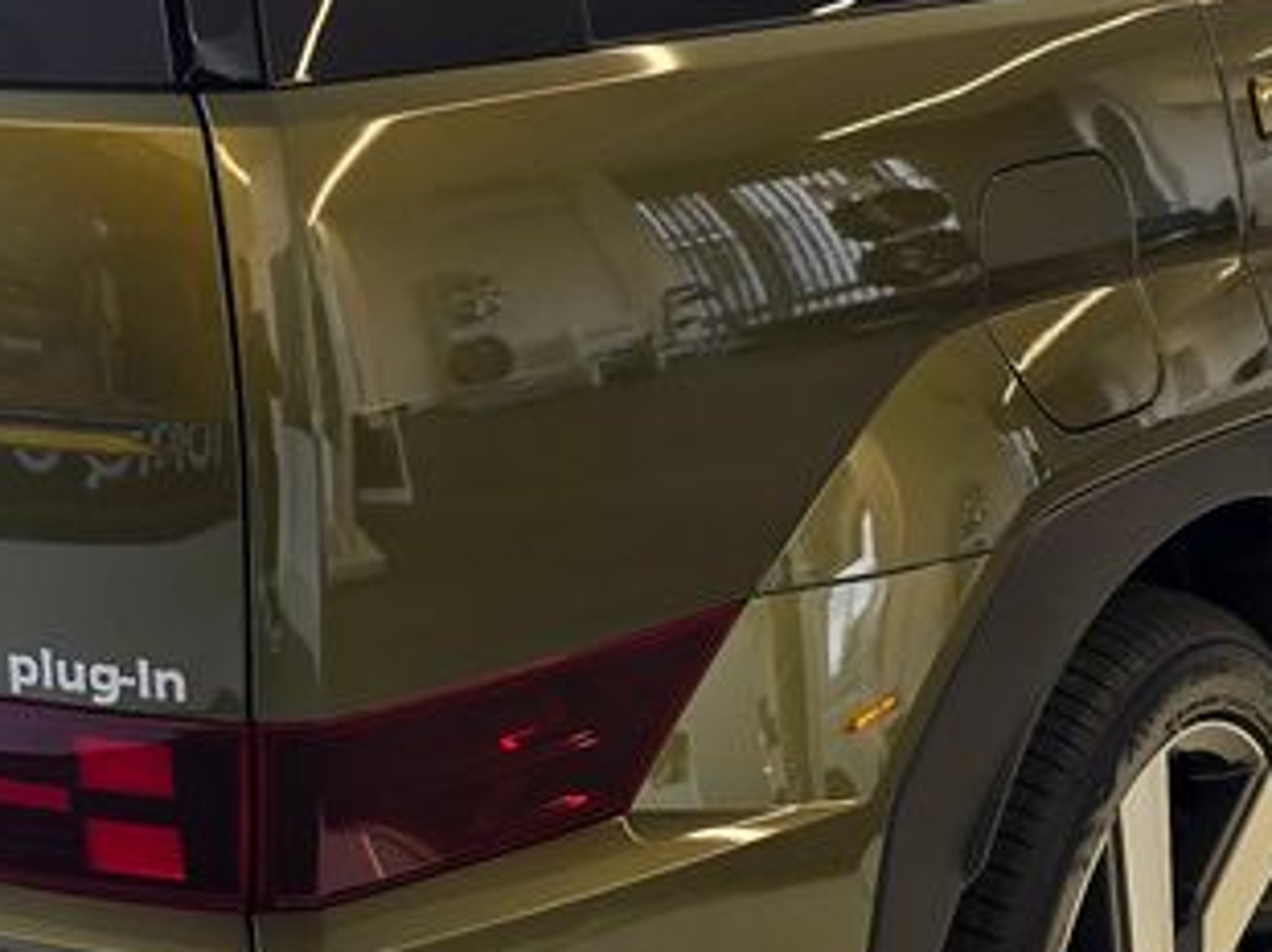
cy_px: 291
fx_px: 2791
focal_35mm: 76
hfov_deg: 25.3
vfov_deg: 19.3
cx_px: 304
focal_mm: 6.3
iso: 32
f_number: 1.7
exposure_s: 1/100
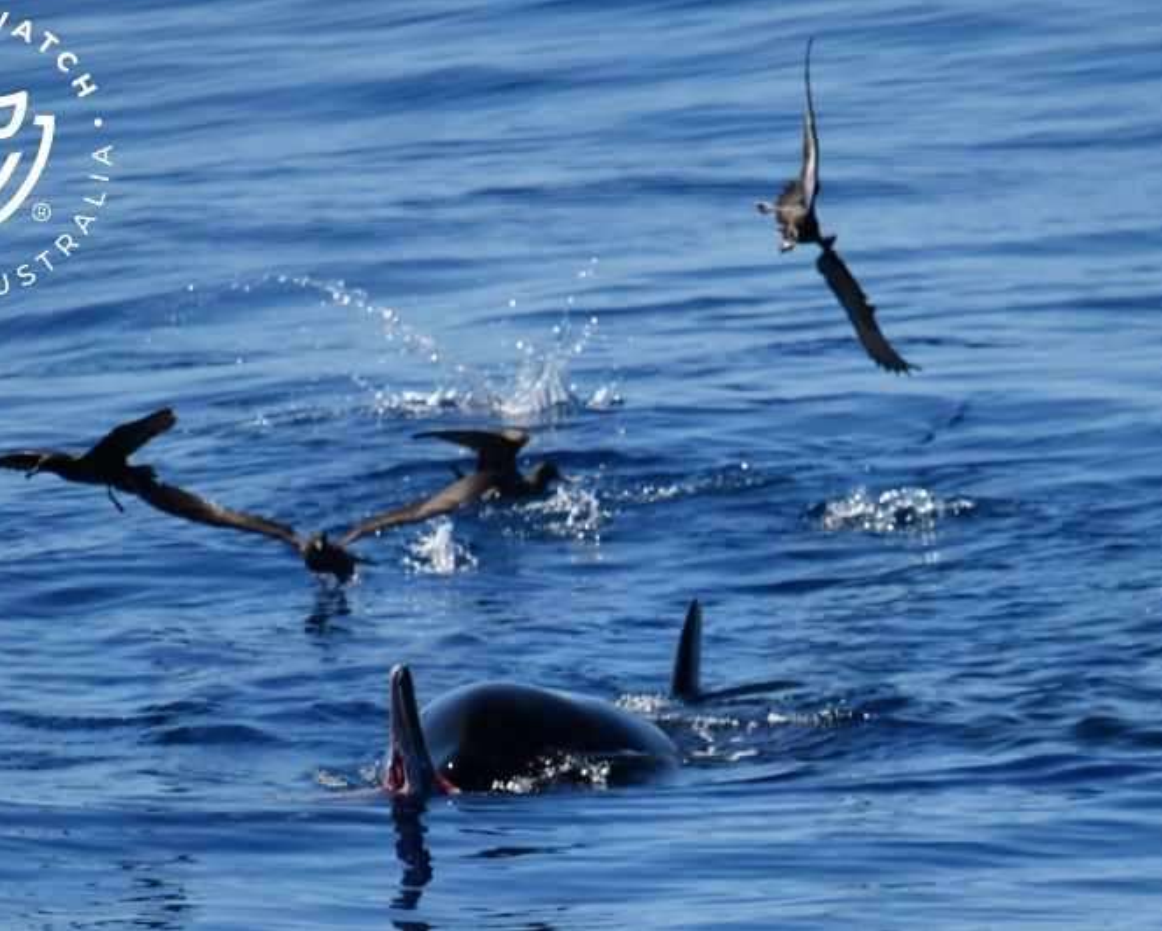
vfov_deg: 2.3
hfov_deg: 2.8
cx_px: 515
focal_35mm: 679
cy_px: 466
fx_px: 23362
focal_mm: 600
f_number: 6.3
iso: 800
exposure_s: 1/8000
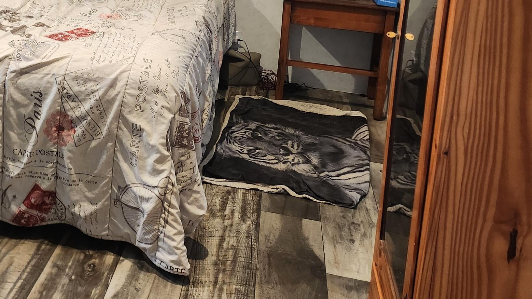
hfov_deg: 41.2
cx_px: 113
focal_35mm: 48
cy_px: -56
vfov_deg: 23.0
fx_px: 677
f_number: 1.8
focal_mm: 5
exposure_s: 1/60
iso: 640
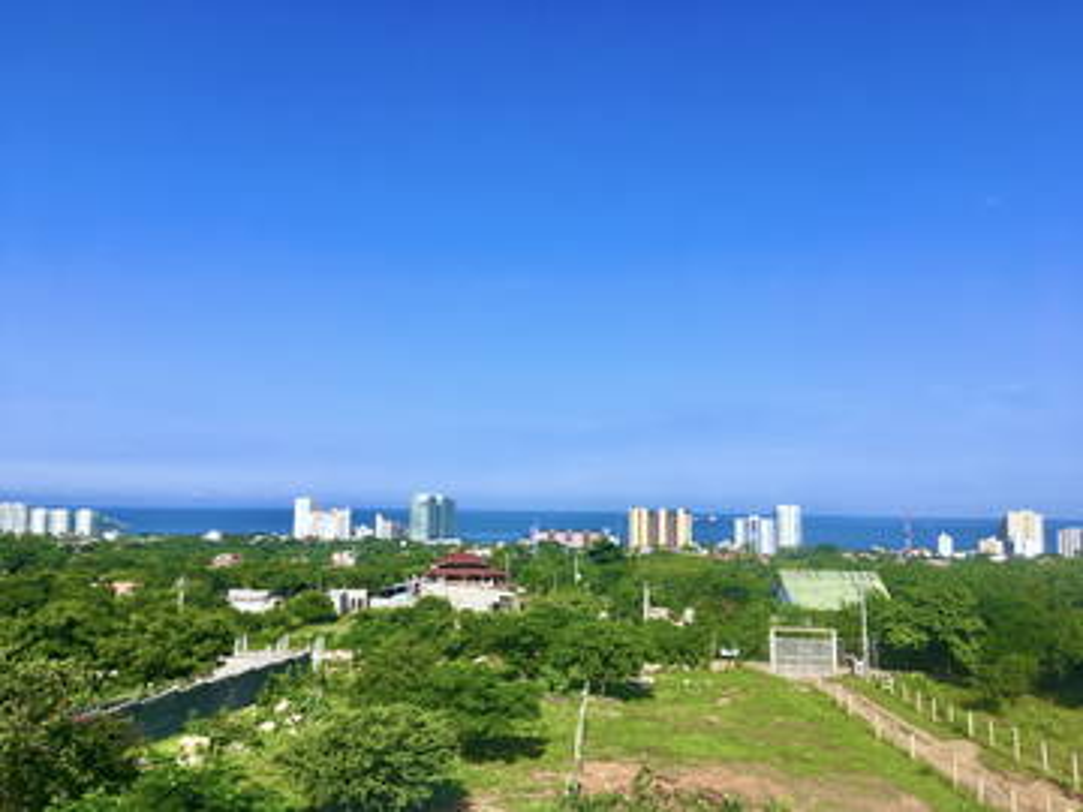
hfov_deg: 61.7
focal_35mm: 29
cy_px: 406
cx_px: 542
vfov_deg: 48.2
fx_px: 907
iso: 25
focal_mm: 4.15
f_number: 2.2
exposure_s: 1/1832
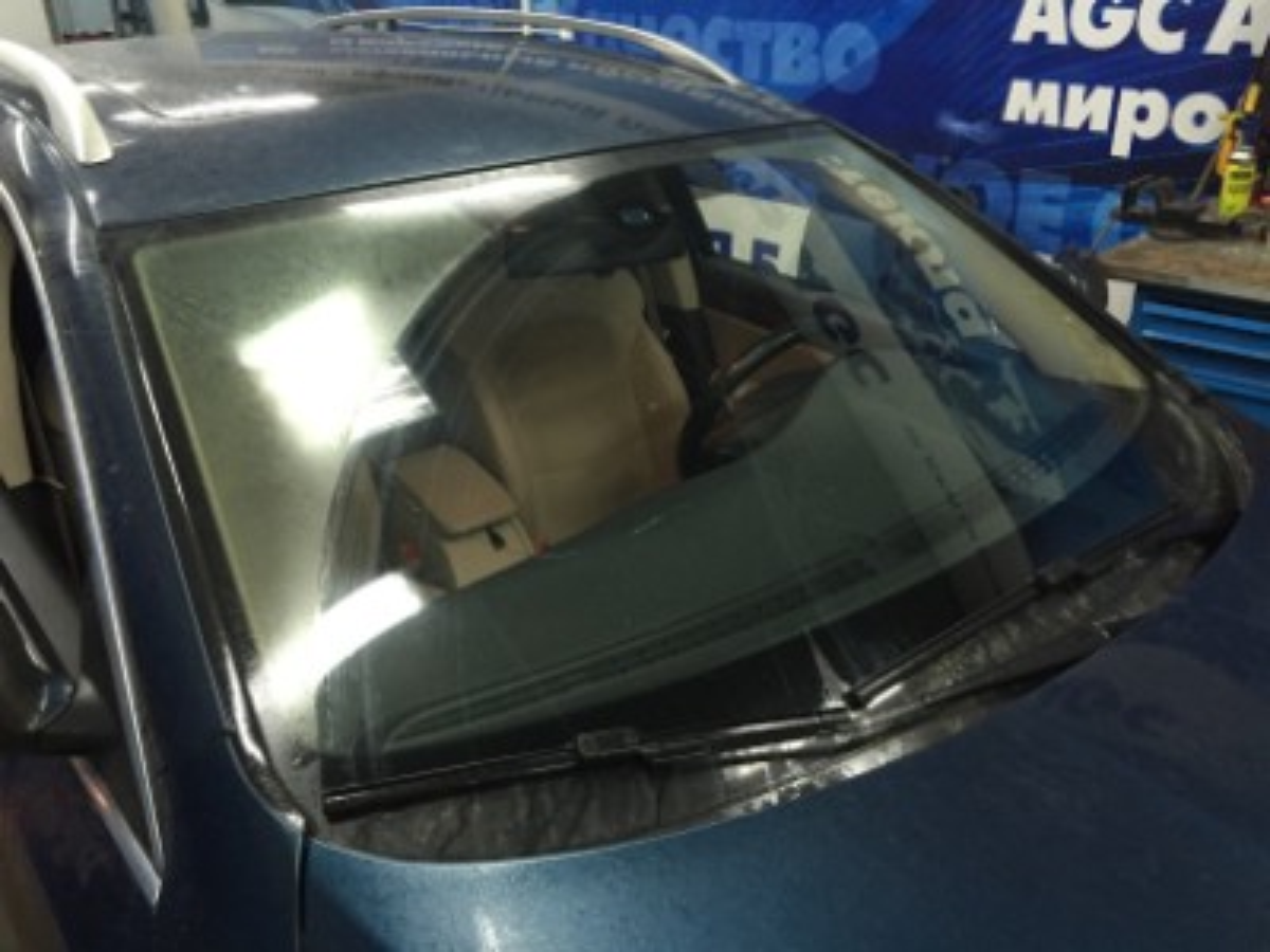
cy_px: 476
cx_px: 635
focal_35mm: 29
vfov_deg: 48.2
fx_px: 1064
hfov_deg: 61.7
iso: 250
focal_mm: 4.15
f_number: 2.2
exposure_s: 1/33
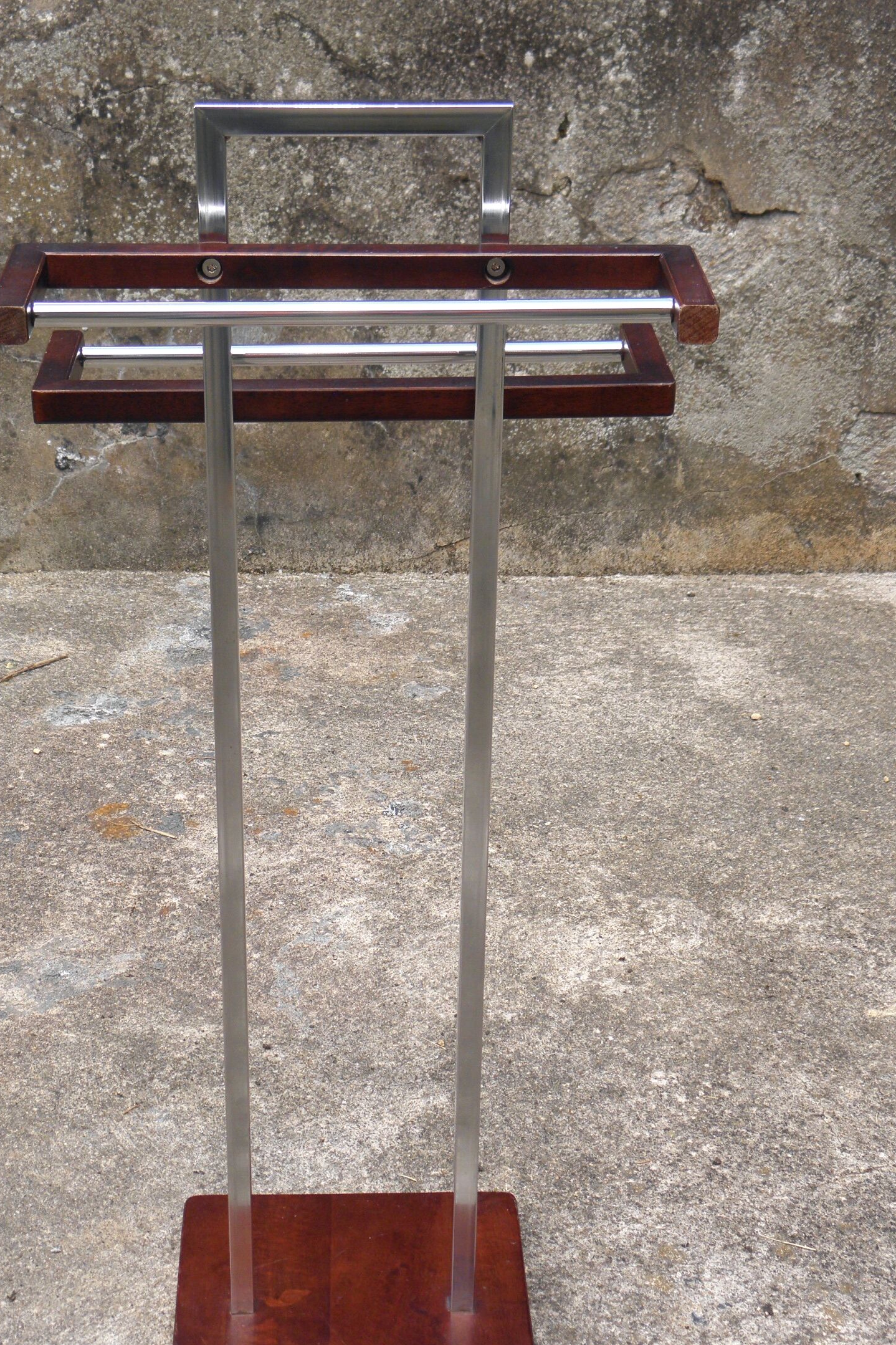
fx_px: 2166
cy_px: 758
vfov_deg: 34.4
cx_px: 383
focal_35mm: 58
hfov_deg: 23.4
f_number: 3.9
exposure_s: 1/160
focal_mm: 8.6
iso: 100
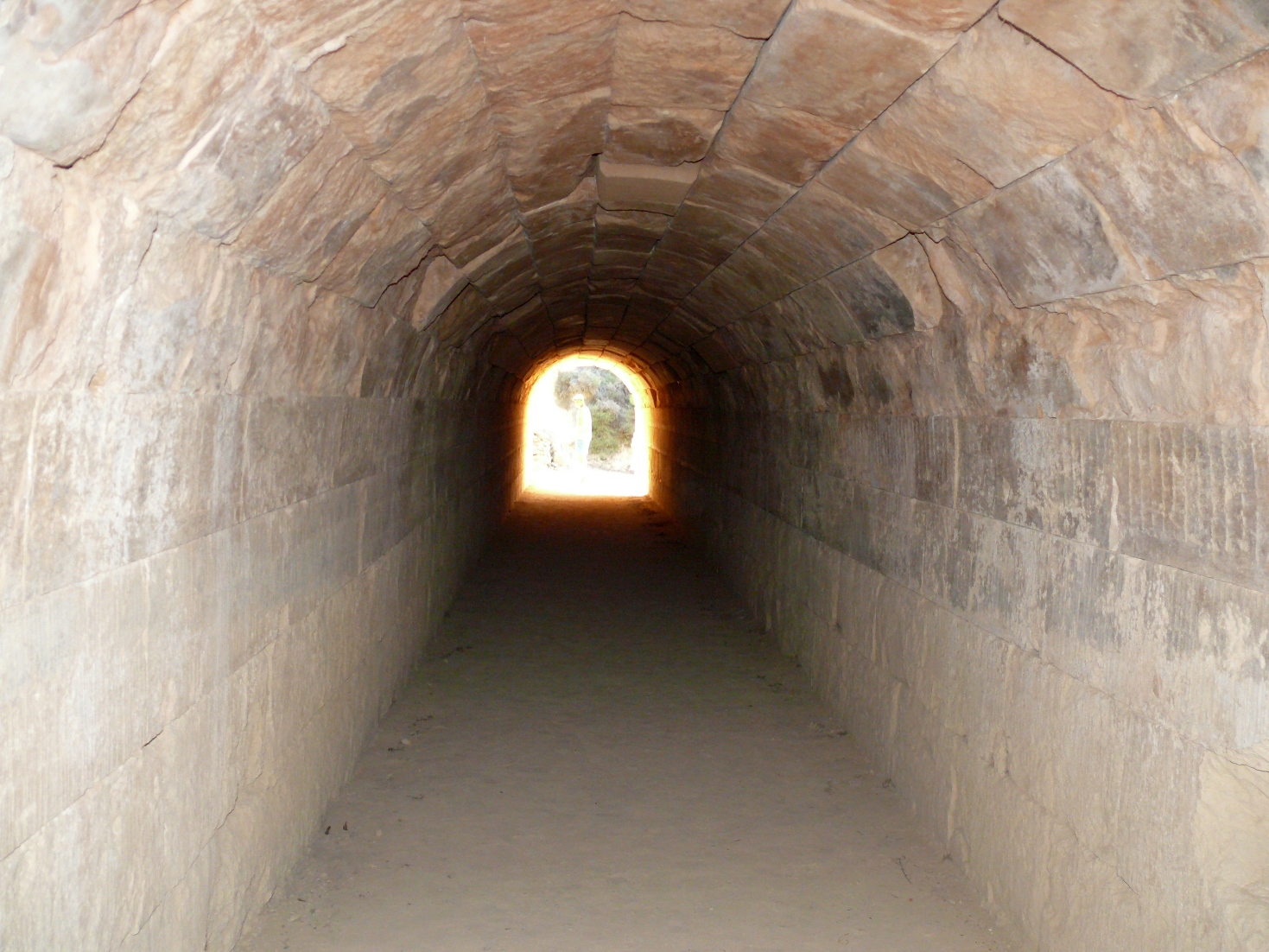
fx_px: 1320
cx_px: 634
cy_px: 476
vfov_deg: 39.7
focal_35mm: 36
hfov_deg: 51.4
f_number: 2.8
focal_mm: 7.6
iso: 320
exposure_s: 1/30
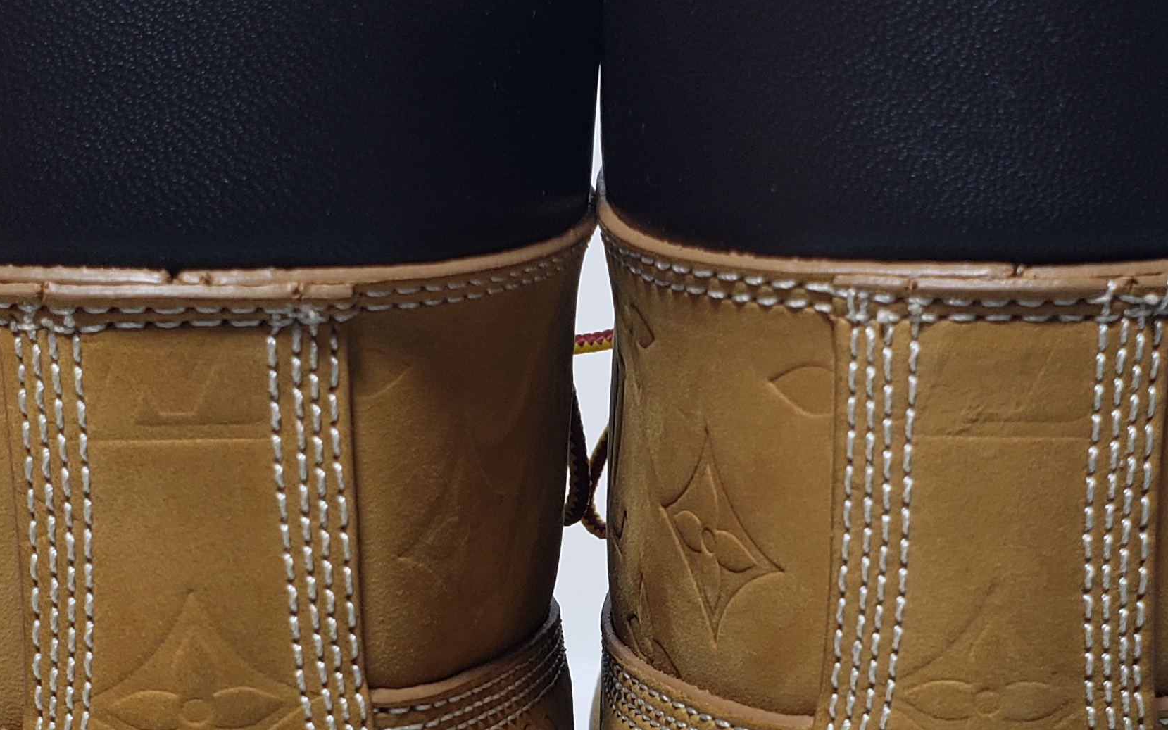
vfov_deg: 19.0
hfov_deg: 30.6
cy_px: 703
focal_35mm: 67
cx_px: 639
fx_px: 2133
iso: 50
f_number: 2.4
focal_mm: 4.3
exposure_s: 1/168
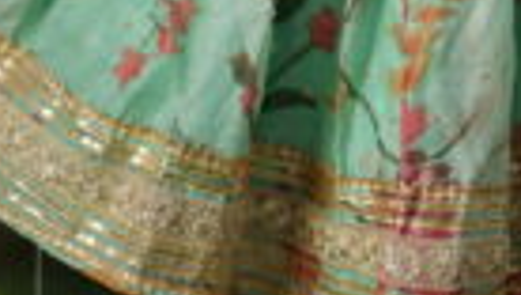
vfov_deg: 3.8
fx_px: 4329
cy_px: -450
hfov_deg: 6.9
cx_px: 378
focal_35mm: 313
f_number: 2
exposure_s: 1/1250
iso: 320
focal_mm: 85
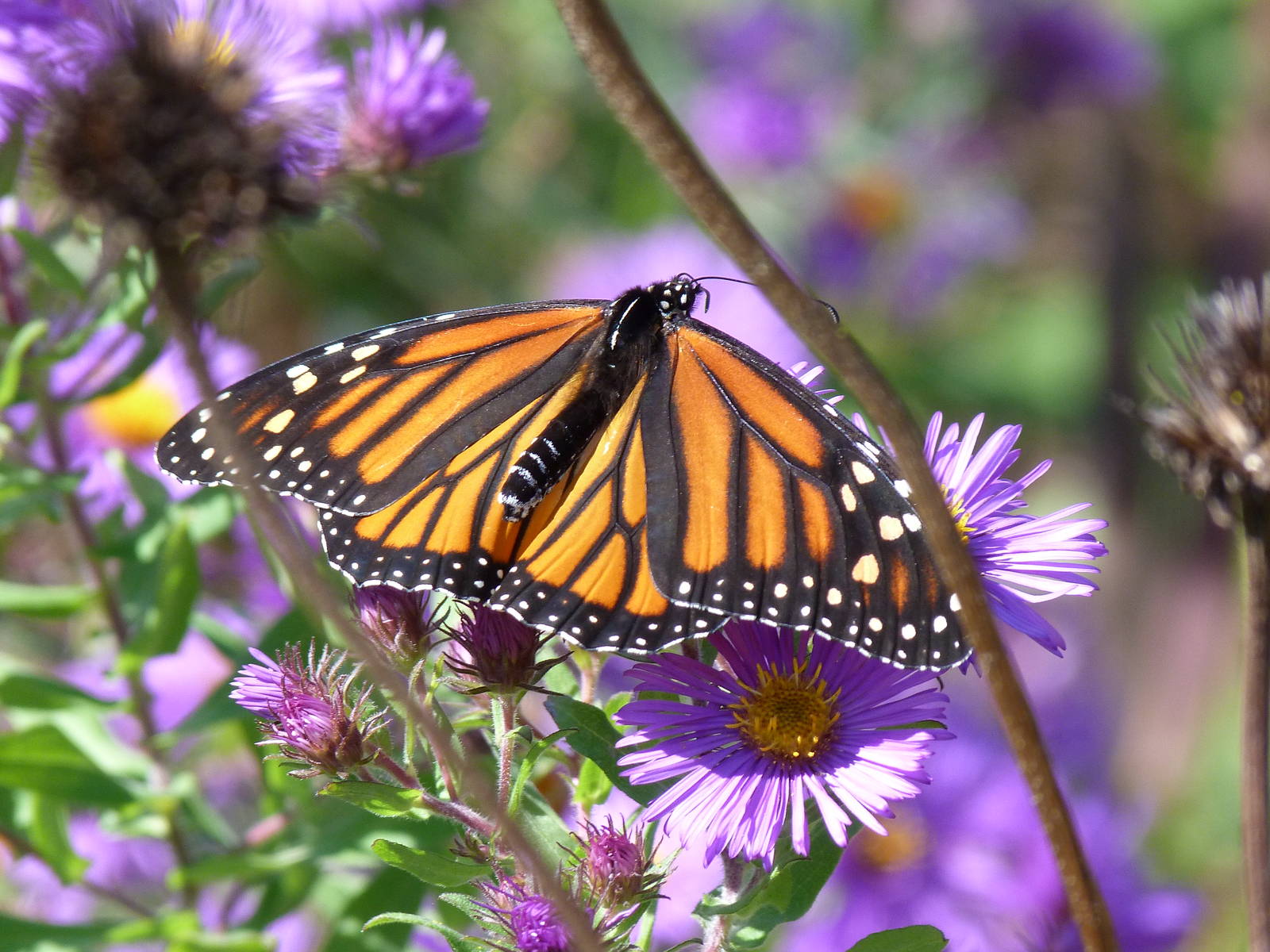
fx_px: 24948
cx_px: 635
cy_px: 476
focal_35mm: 680
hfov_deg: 2.9
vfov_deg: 2.2
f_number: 5.2
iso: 160
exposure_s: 1/320
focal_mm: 108
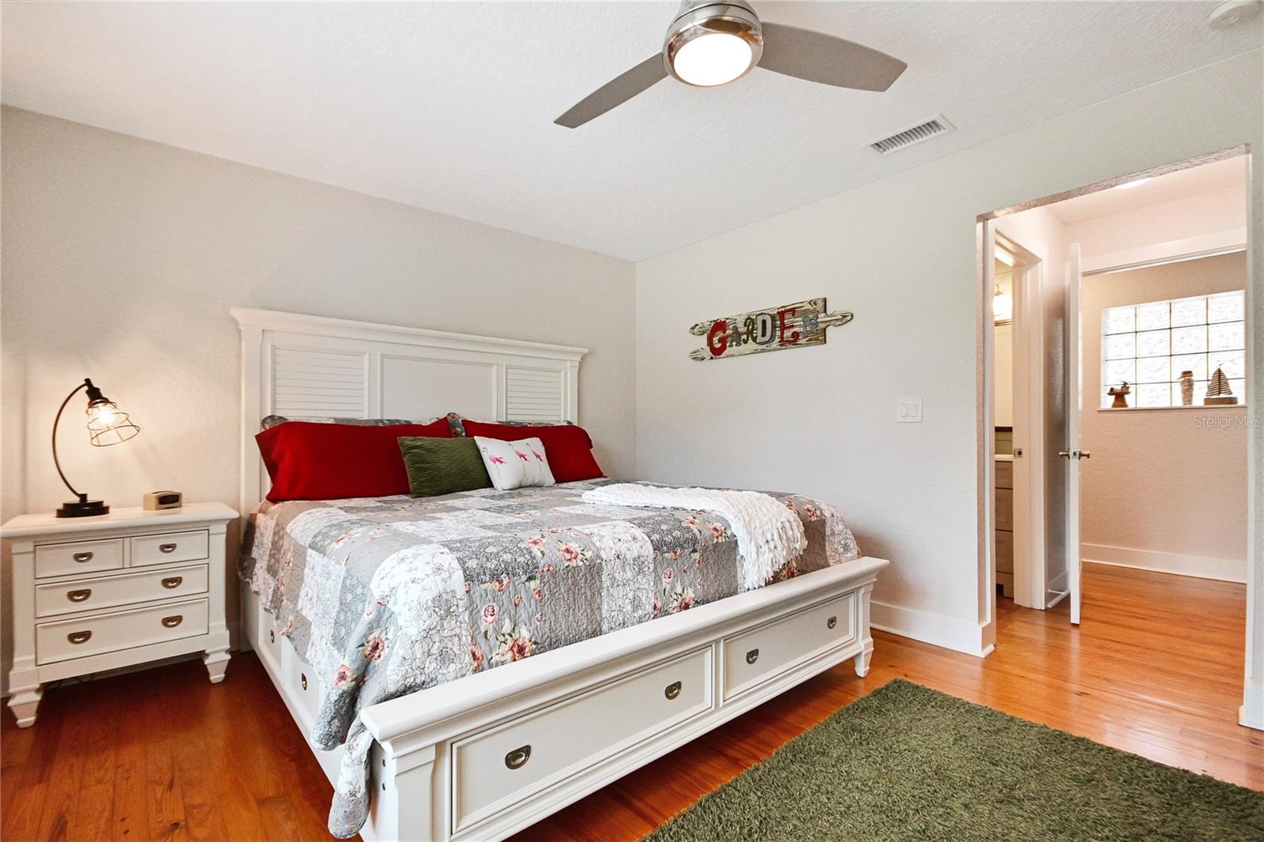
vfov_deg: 77.3
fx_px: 527
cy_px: 421
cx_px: 632
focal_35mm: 15
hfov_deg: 100.4
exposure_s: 1/100
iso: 800
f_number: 5.6
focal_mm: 10
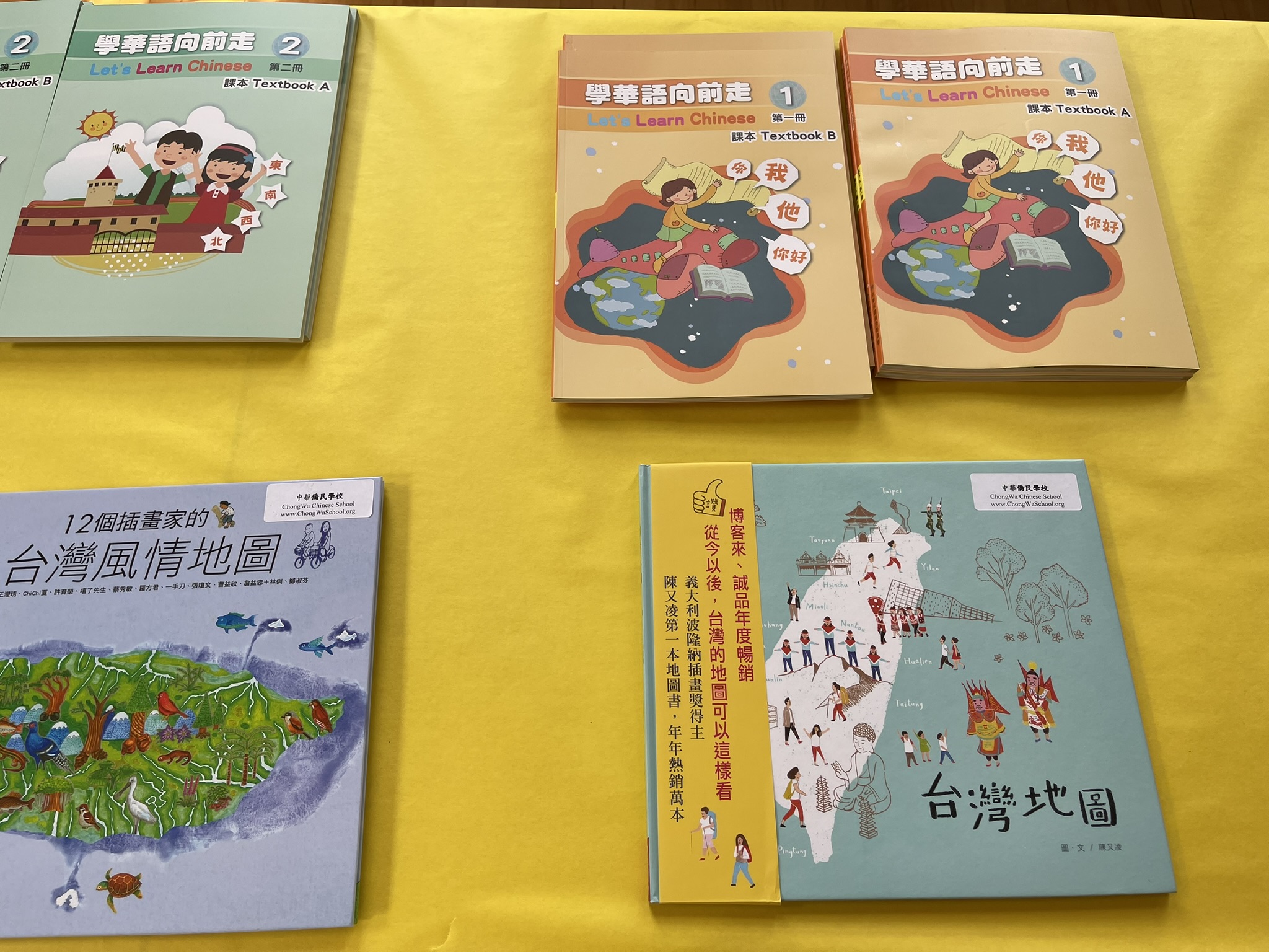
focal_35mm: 26
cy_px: 476
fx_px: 953
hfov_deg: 67.3
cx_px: 634
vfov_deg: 53.1
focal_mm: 5.1
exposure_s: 1/276
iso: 32
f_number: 1.6
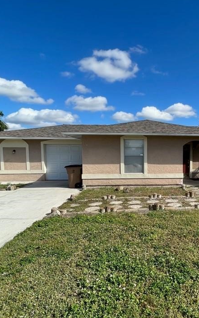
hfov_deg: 55.8
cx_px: 157
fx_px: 174
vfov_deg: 85.0
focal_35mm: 20
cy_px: 166
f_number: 1.8
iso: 32
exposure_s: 1/1575
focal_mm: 1.57
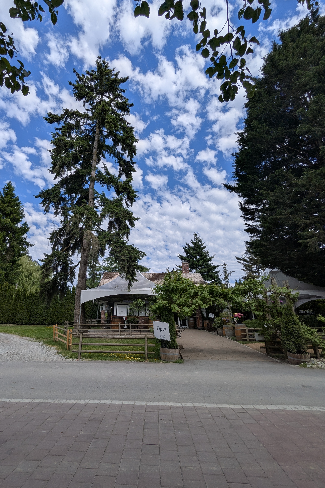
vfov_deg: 93.3
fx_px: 230
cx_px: 141
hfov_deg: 70.1
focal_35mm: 17
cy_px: 241
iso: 45
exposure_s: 1/1821
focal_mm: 2.35
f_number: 2.2
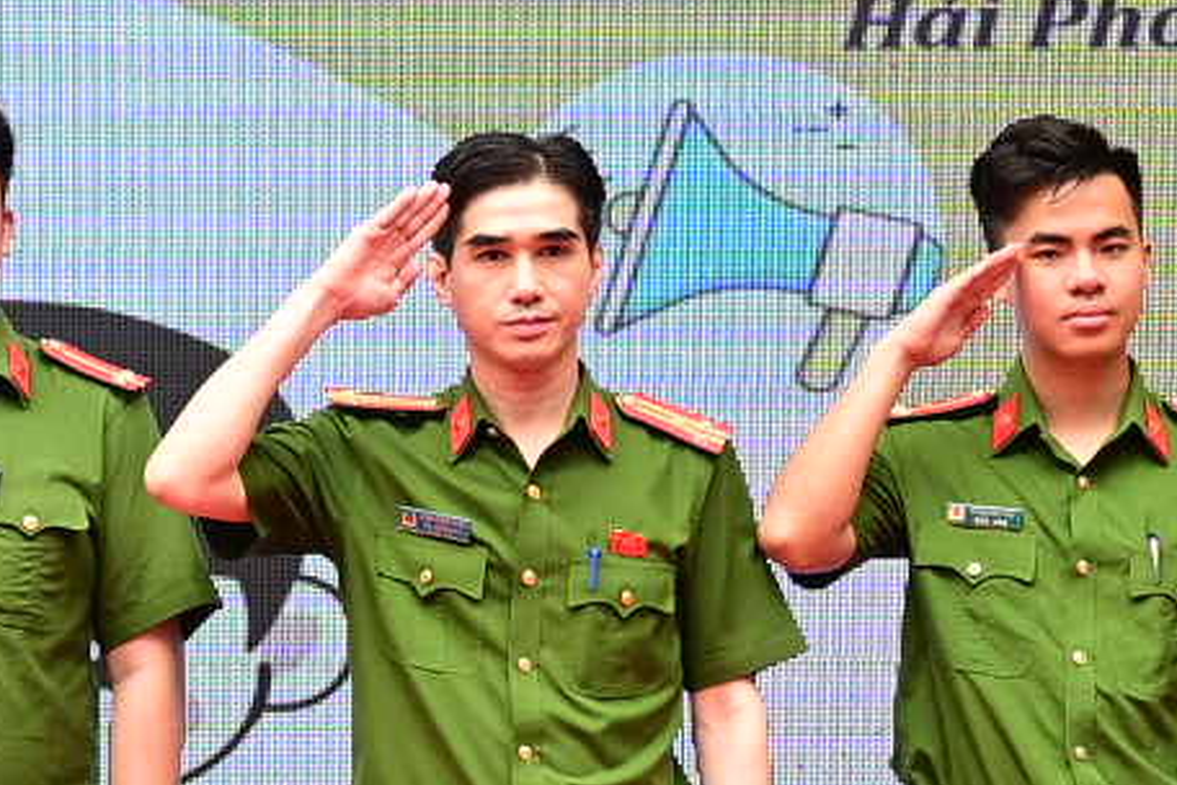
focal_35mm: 252
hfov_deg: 8.1
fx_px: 8238
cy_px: 310
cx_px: 3
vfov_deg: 5.5
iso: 320
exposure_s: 1/160
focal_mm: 38
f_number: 4
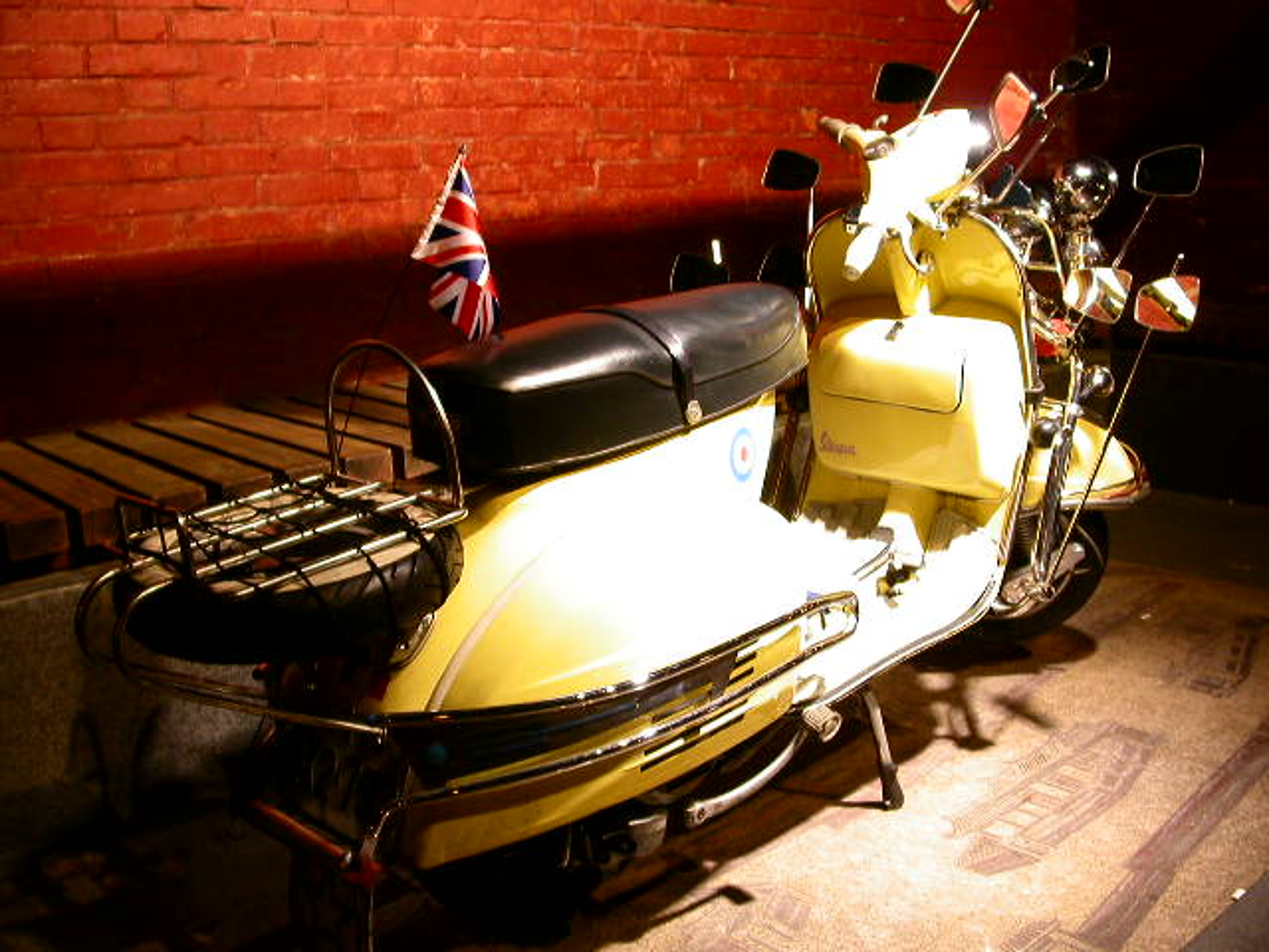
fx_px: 1393
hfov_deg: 49.0
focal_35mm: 38
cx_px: 634
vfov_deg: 37.7
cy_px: 476
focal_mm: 7.85
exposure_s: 1/8
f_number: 2.6
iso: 100
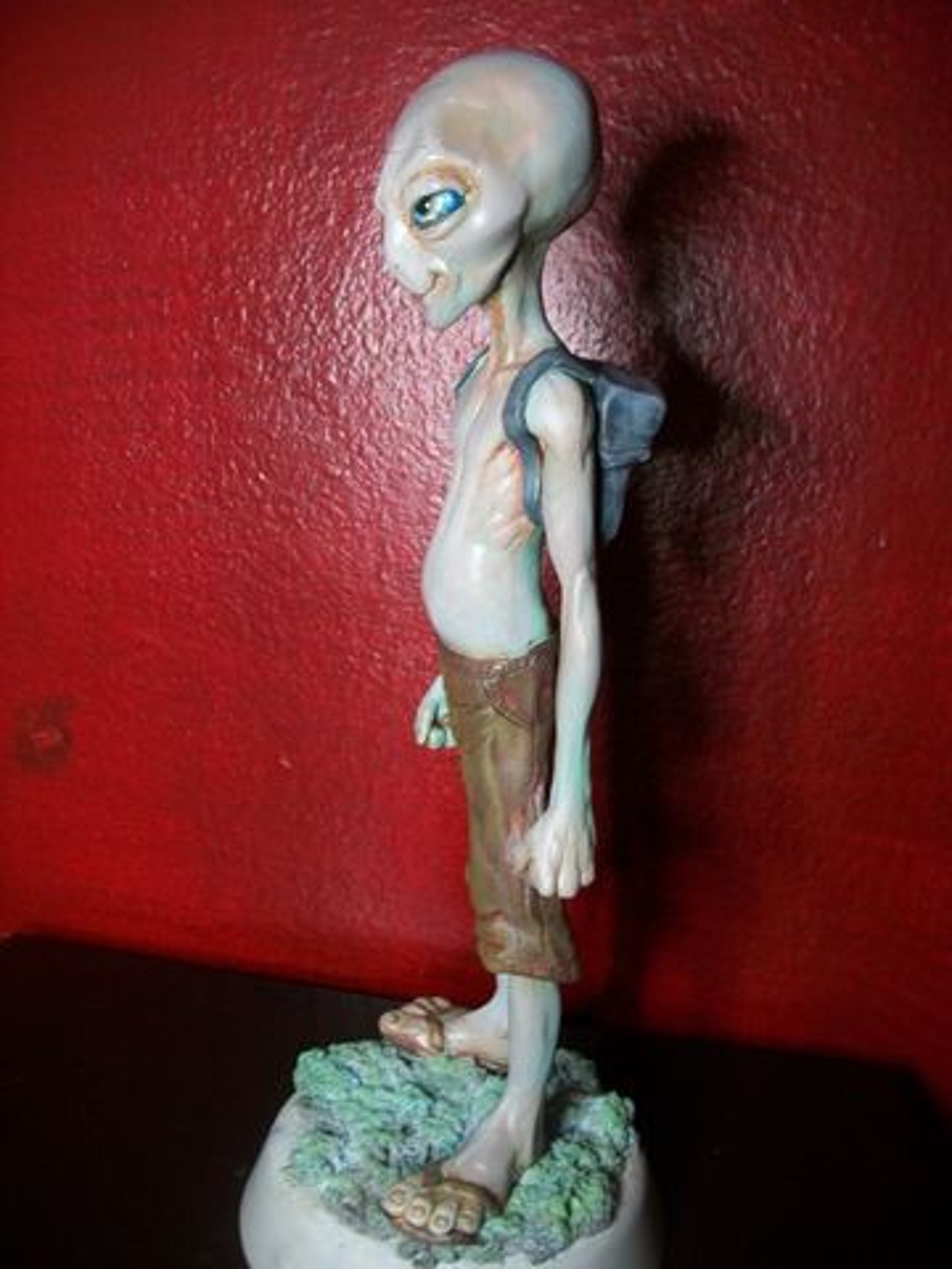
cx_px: 476
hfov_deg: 44.2
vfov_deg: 56.8
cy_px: 634
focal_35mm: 32
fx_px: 1173
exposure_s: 1/20
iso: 160
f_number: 2.9
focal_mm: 5.7
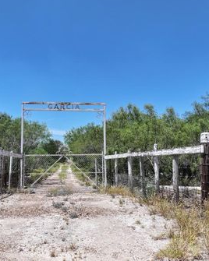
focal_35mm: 35
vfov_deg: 51.4
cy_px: 116
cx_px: 80
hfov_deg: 42.0
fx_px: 271
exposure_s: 1/2000
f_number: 2.8
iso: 100
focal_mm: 12.29
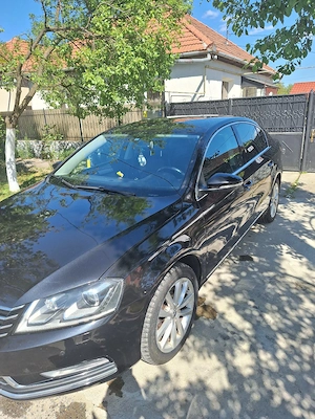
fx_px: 279
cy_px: 210
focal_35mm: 23
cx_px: 158
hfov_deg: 58.9
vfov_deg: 73.9
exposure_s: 1/1667
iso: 40
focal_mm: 5.54
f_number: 1.8
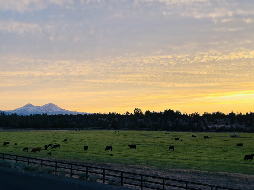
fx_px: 352
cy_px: 95
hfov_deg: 39.7
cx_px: 127
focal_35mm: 48
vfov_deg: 30.3
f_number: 1.78
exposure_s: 1/401
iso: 64
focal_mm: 6.86
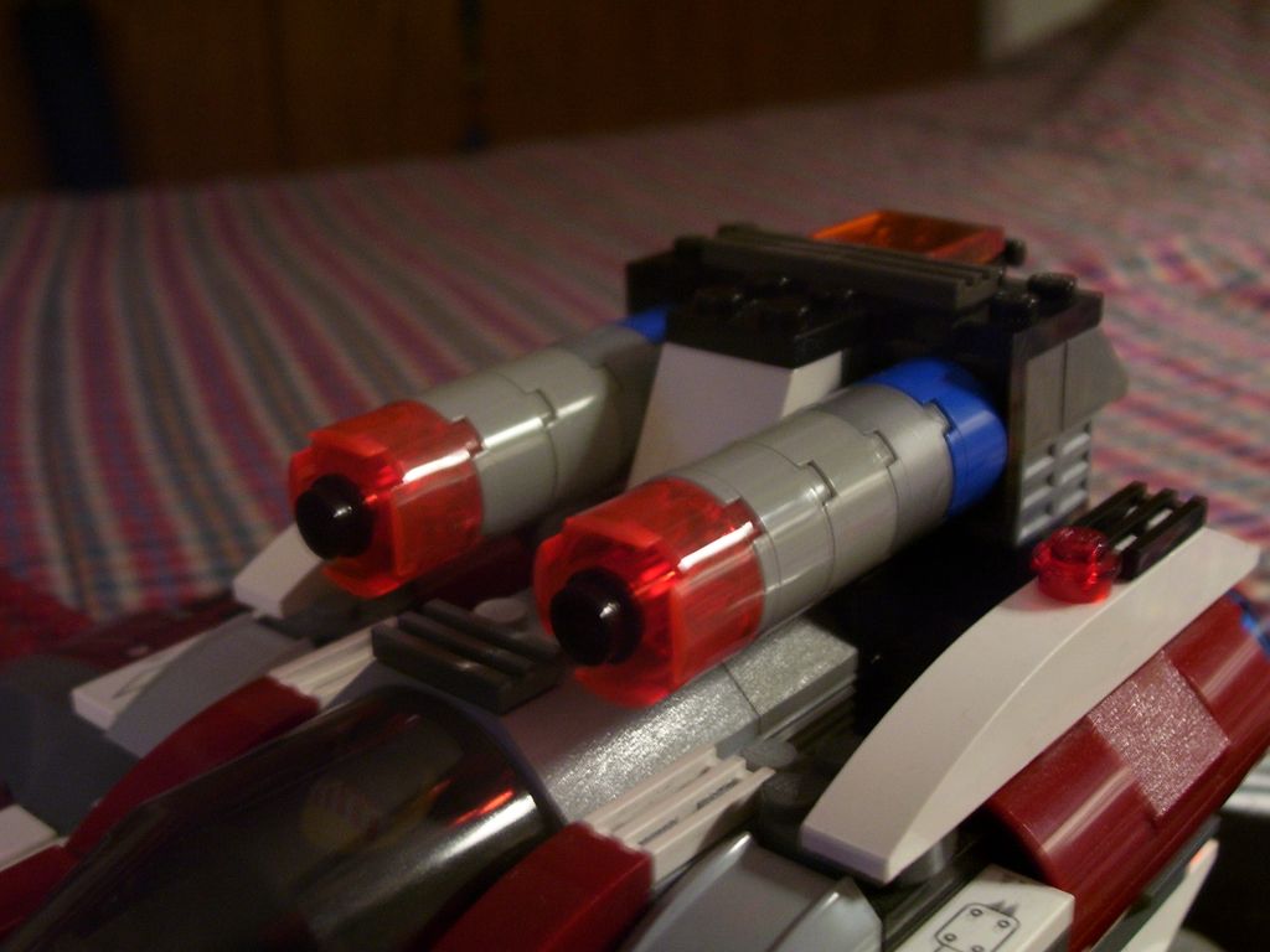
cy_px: 476
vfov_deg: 34.3
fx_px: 1541
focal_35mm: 42
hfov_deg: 44.8
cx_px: 635
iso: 160
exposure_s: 1/8
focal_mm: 7
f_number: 3
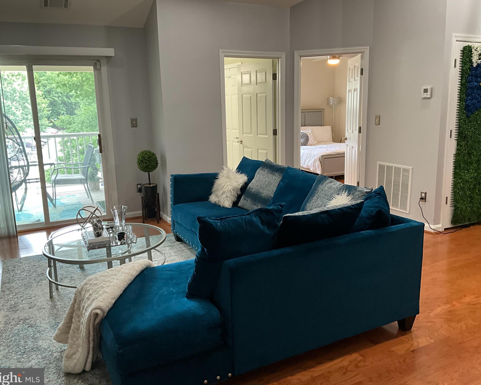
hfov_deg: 57.2
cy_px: 191
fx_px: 441
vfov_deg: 47.1
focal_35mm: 31
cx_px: 243
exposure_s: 1/60
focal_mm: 3
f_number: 1.8
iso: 100
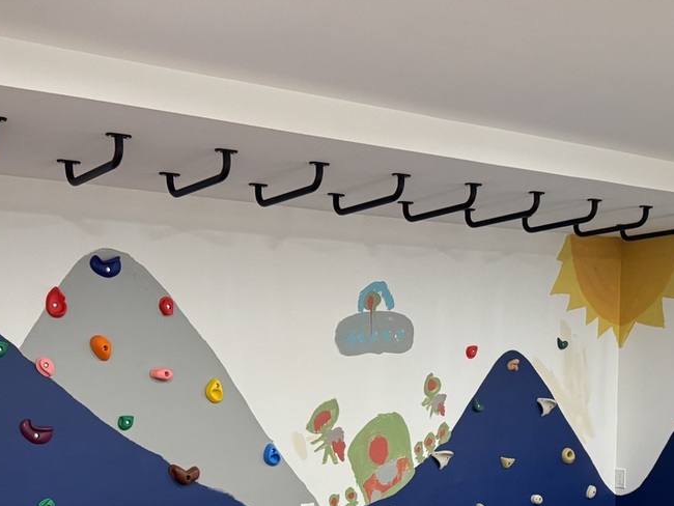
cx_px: 300
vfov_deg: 28.5
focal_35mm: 48
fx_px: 935
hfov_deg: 39.6
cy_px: 499
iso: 250
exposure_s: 1/60
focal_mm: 6.86
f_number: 1.78
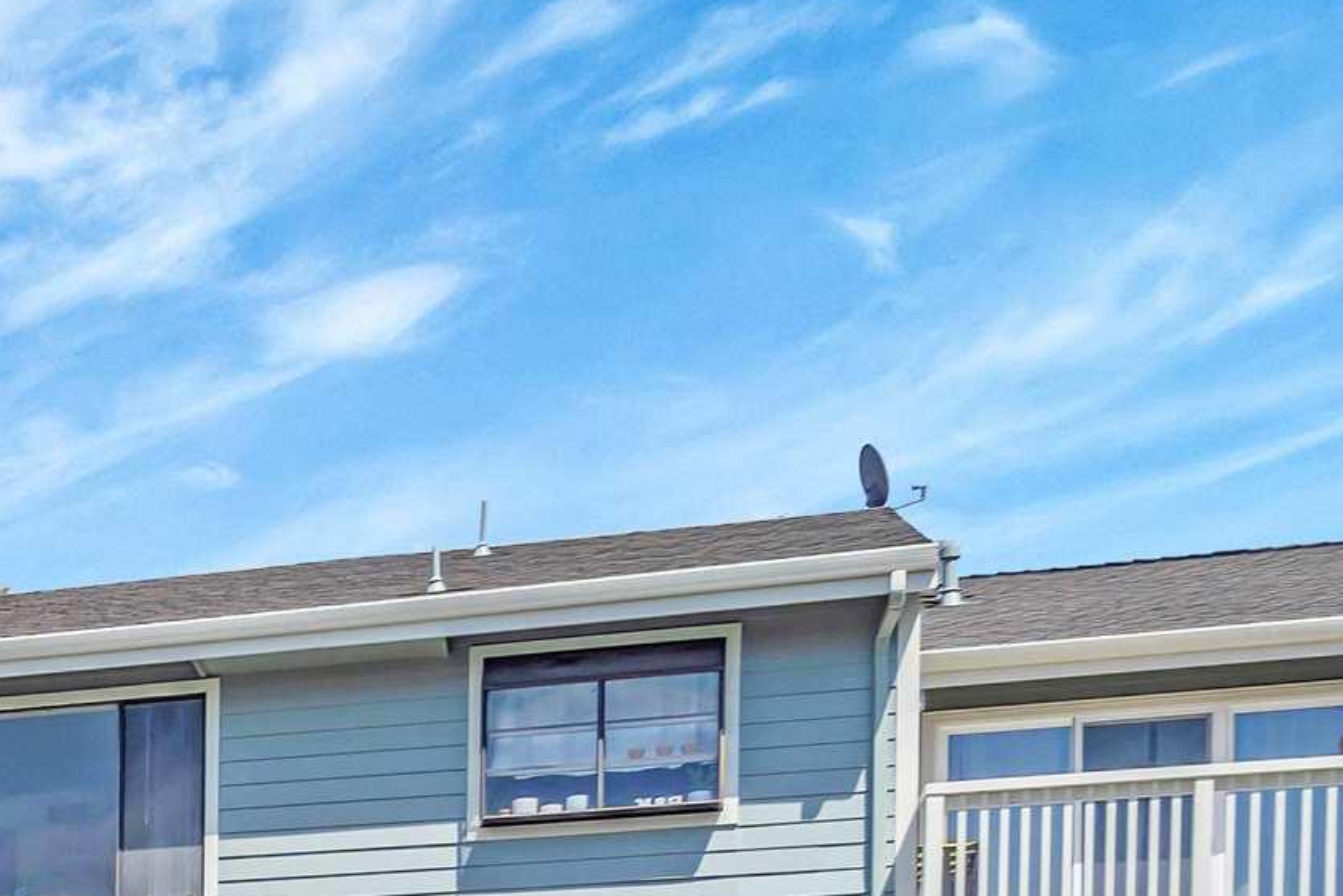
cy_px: 1469
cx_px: -816
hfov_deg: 20.0
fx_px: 3134
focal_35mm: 84
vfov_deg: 14.7
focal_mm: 23
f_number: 10
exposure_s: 1/500
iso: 160
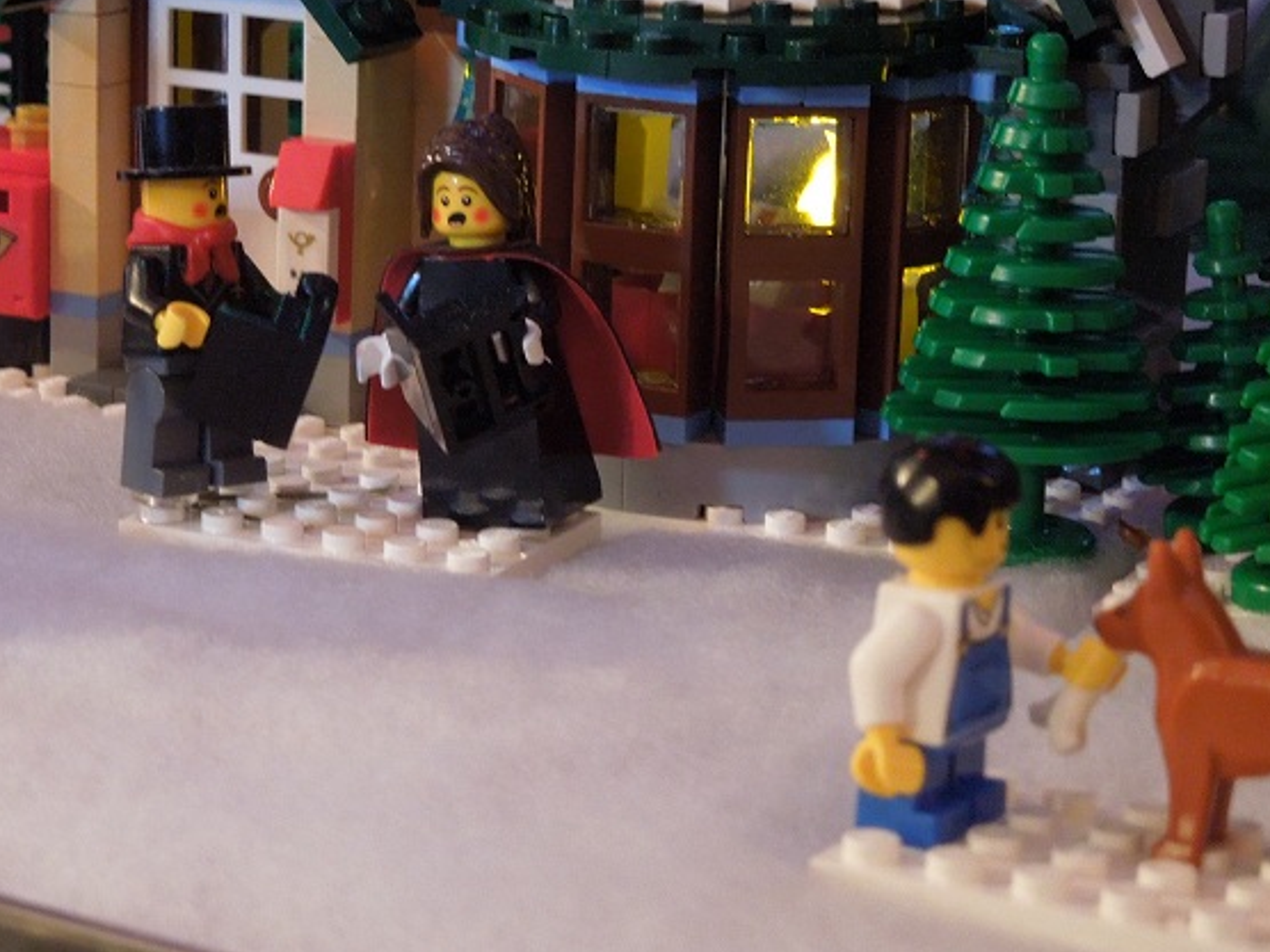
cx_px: 472
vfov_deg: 16.6
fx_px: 3265
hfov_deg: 22.0
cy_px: 347
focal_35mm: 89
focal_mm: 12.5
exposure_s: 1/2.5
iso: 800
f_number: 4.4
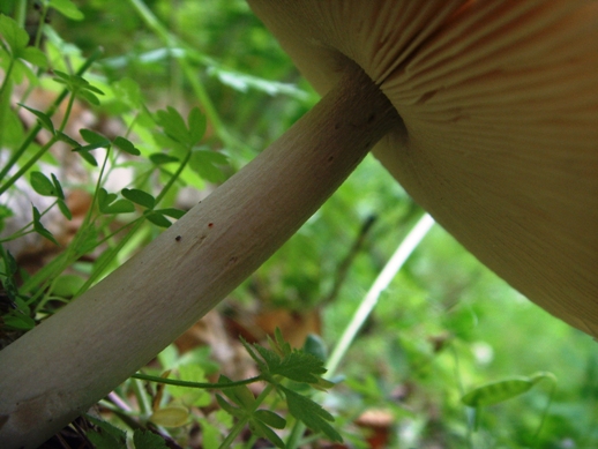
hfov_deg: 47.8
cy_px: 224
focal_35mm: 39
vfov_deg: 36.8
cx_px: 299
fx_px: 674
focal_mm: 6.6
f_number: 3.5
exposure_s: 1/90
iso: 63
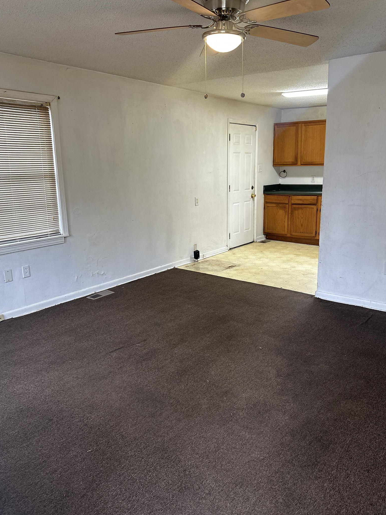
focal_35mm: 27
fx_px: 401
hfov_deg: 51.3
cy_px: 255
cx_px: 204
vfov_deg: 65.3
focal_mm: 6.86
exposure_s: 1/120
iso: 200
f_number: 1.78
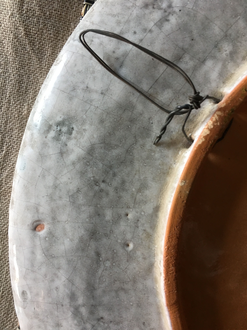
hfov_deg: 48.2
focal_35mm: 29
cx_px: 124
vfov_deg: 61.7
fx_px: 276
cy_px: 165
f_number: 2.2
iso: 64
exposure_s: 1/33
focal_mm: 4.15
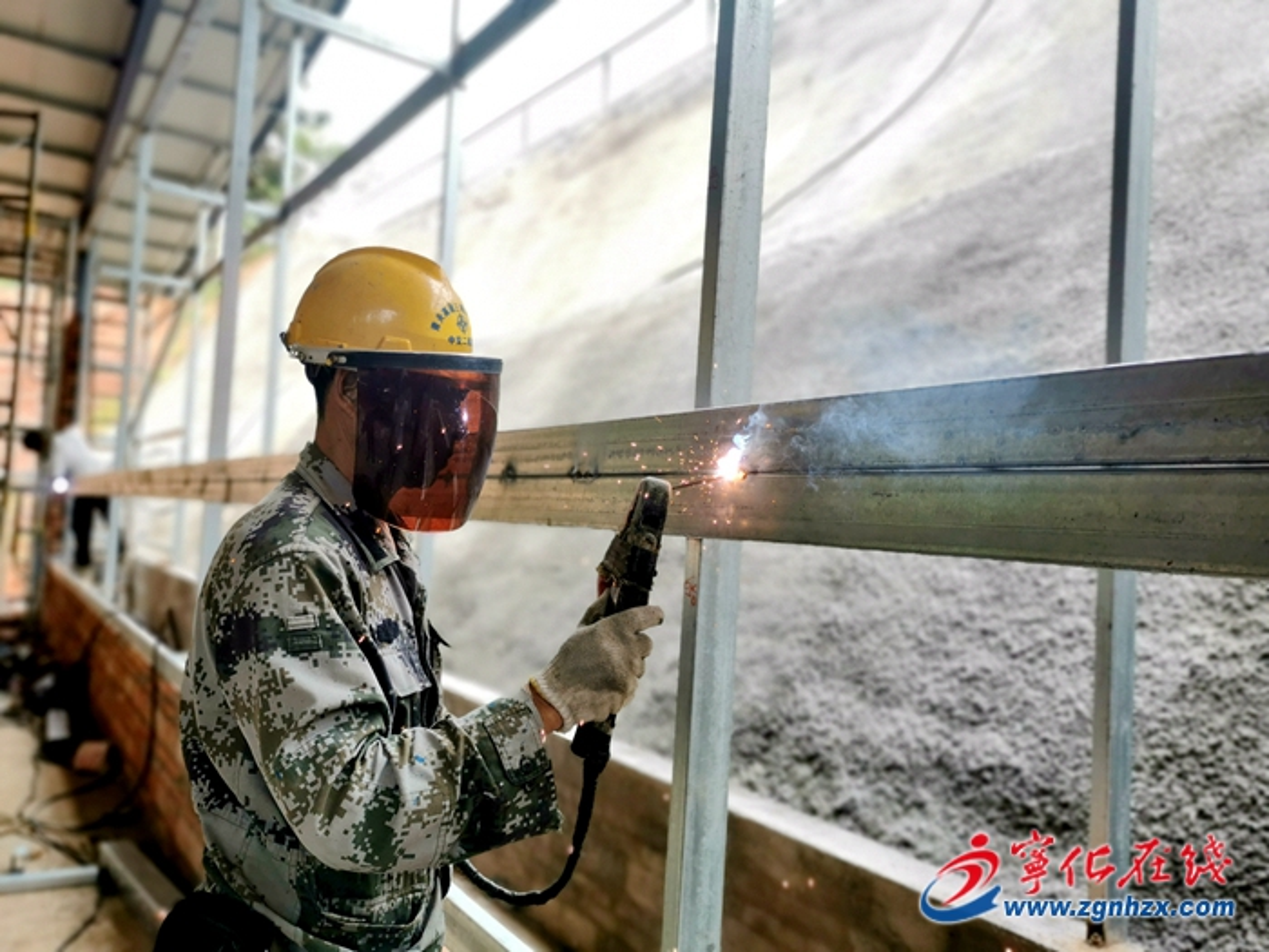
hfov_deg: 65.3
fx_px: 990
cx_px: 634
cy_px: 476
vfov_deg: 51.4
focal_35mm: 27
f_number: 1.8
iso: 50
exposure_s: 1/472
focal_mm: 5.58
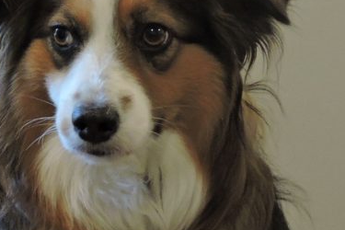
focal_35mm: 142
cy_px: 62
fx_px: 1361
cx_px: -102
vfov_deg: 9.6
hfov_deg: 13.9
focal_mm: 9
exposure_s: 1/15
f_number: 4
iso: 400
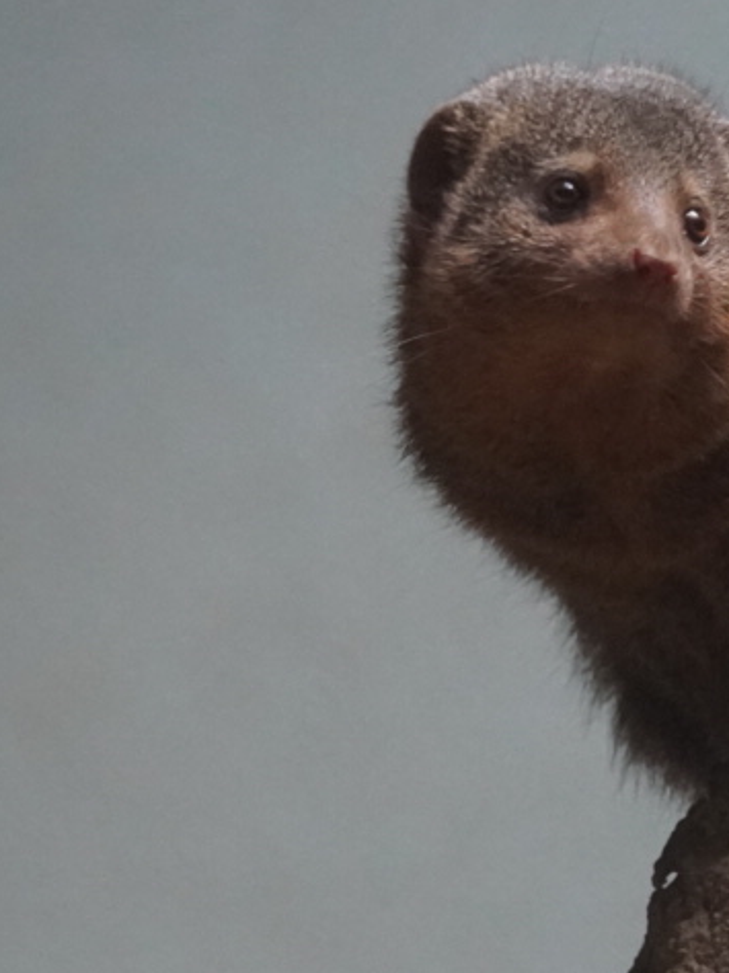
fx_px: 18680
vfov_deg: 3.0
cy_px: 924
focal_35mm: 665
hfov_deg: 2.2
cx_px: 1023
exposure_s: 1/250
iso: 4000
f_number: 5.6
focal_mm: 135
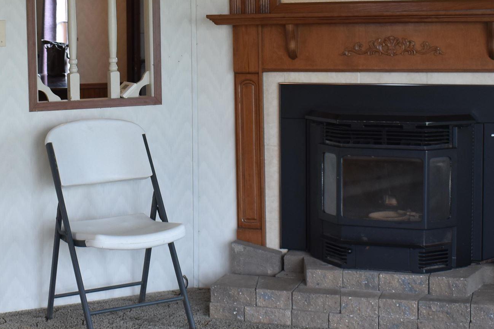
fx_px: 1070
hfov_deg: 25.7
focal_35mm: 78
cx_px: 128
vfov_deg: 17.3
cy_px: 64
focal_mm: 22
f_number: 4.5
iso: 400
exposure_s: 1/80
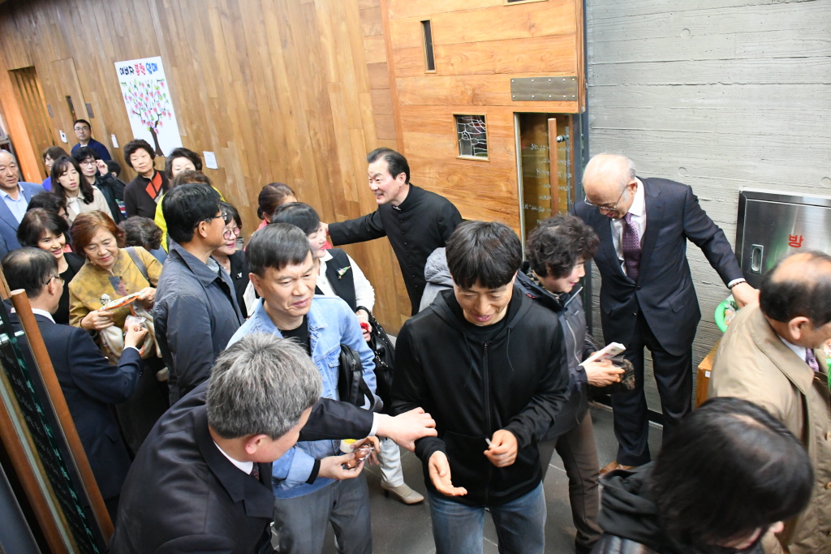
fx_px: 623
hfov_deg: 67.4
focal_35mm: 27
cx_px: 416
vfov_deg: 47.9
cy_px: 277
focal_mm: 18
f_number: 4
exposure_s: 1/80
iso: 6400
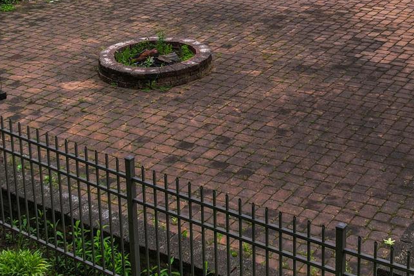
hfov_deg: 28.5
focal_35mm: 70
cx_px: 304
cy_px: -41
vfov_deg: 18.6
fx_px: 805
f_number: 2.8
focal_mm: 8.4
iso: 100
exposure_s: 1/15
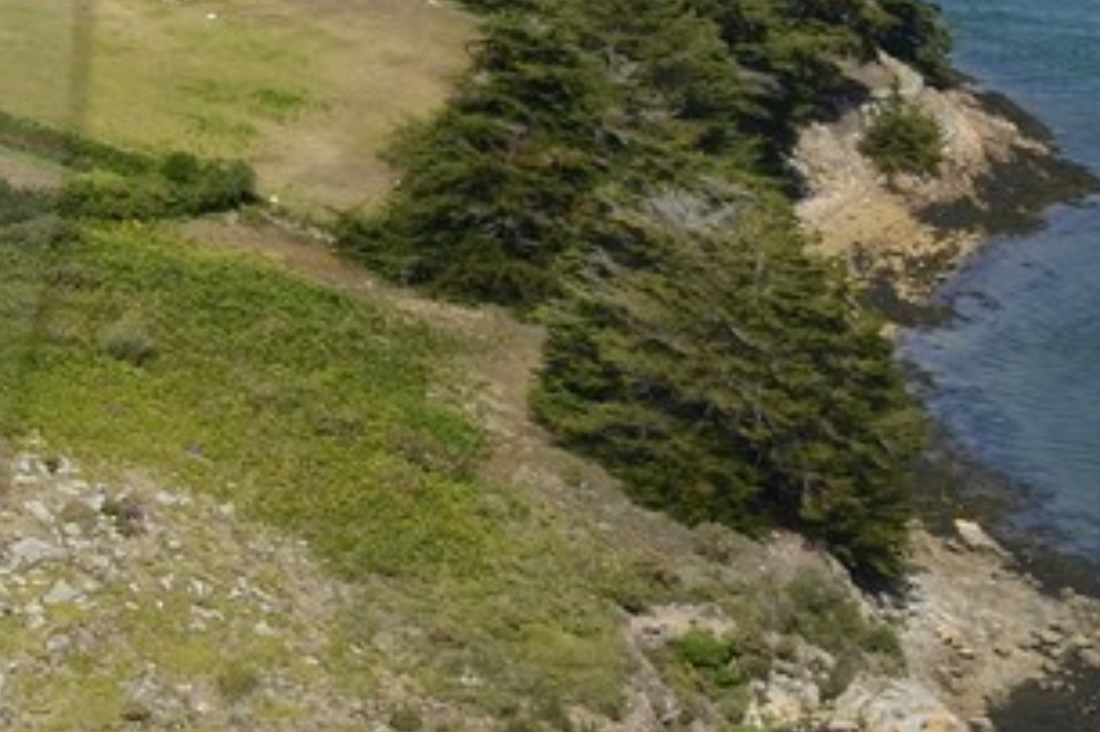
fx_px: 5130
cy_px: -36
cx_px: -1414
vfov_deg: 8.1
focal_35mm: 168
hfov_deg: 10.7
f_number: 8
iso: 400
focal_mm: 32
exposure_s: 1/1000
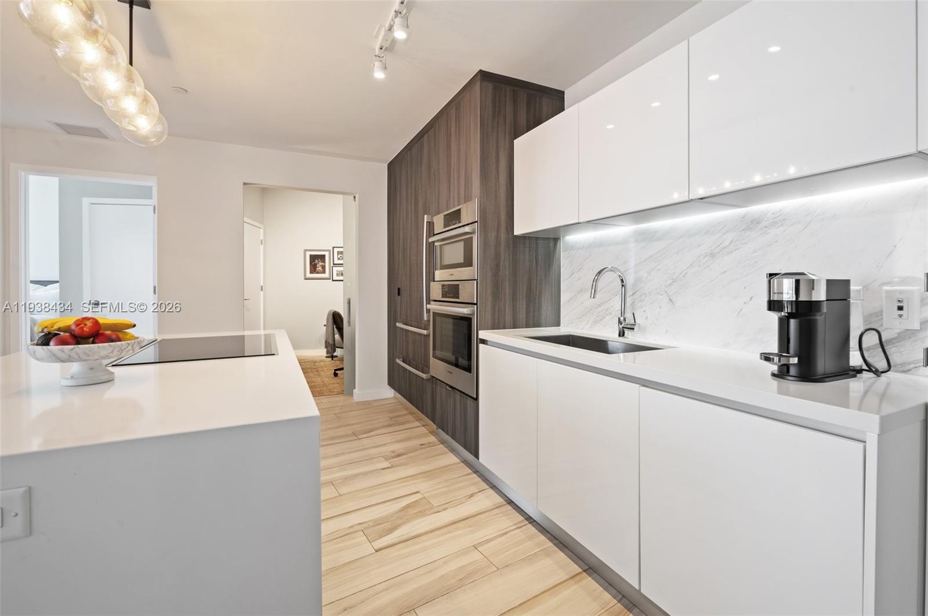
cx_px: 464
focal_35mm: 16
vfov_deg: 73.6
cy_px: 308
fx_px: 412
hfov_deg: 96.8
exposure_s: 1/3
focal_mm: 16
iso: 200
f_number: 8
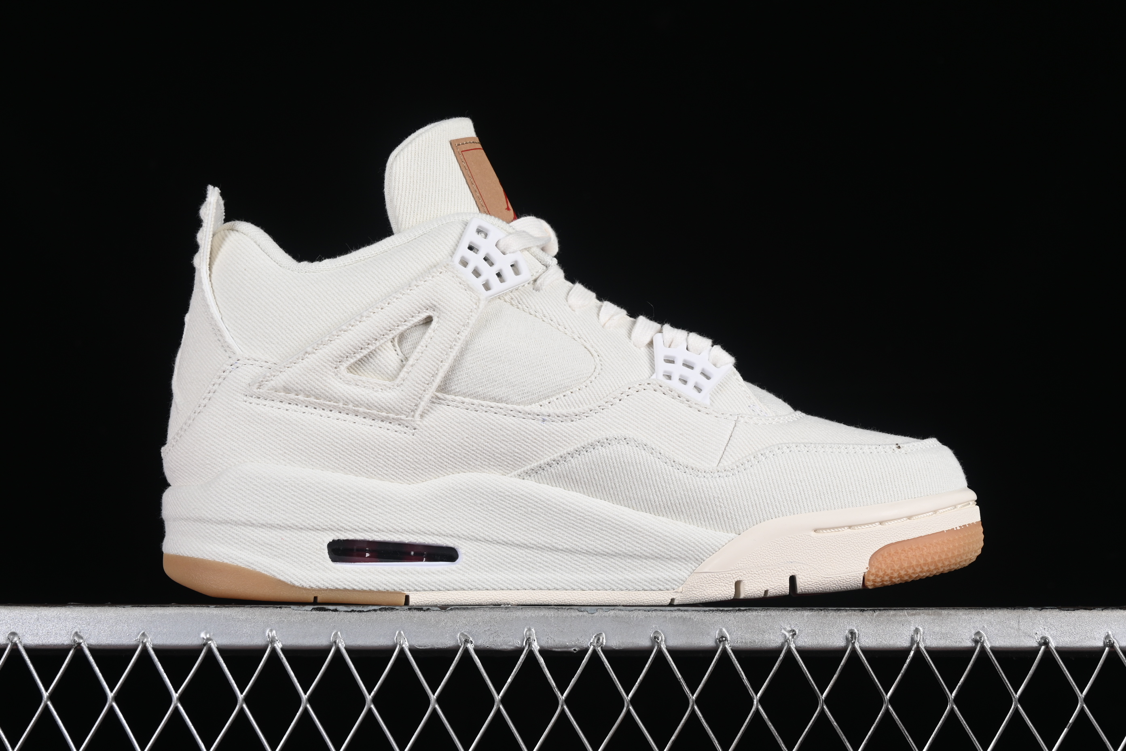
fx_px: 2346
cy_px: 376
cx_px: 563
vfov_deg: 18.2
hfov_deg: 27.0
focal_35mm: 75
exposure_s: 1/100
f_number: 8
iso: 160
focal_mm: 50
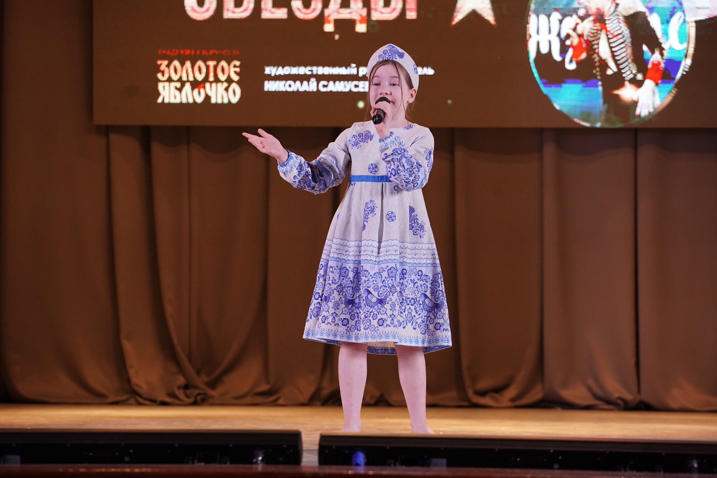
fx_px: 2509
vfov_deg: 10.9
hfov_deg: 16.3
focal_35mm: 126
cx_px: 358
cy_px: 239
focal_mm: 126
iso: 3200
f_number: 5
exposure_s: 1/400
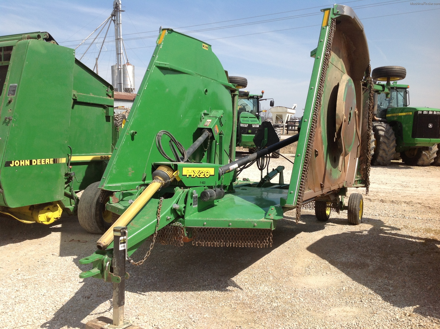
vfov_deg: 40.6
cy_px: 164
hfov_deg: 52.7
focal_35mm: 35
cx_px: 220
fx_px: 444
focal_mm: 4.28
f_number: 2.4
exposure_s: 1/1779
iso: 50
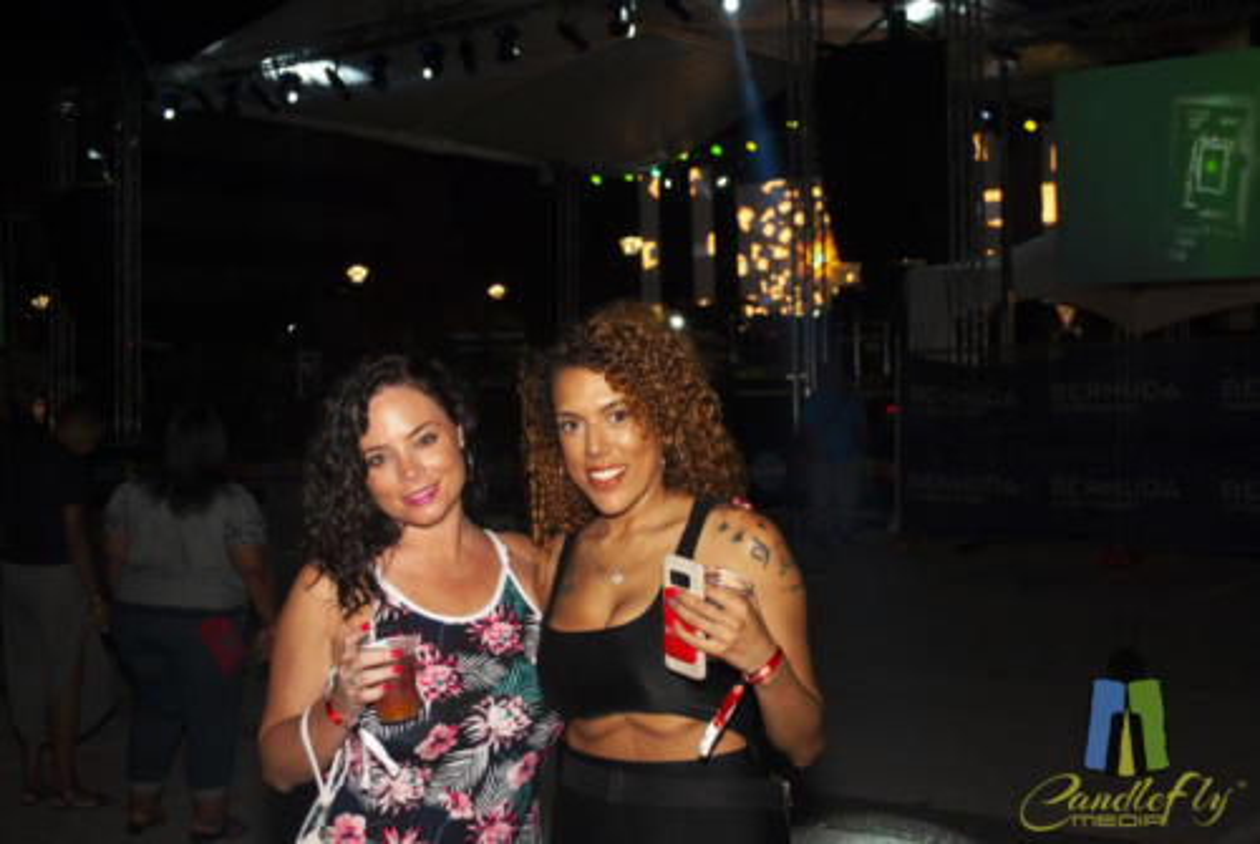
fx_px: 1682
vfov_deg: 28.2
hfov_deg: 41.1
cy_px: 422
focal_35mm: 48
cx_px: 630
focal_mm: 32
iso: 200
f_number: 4.8
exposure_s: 1/60
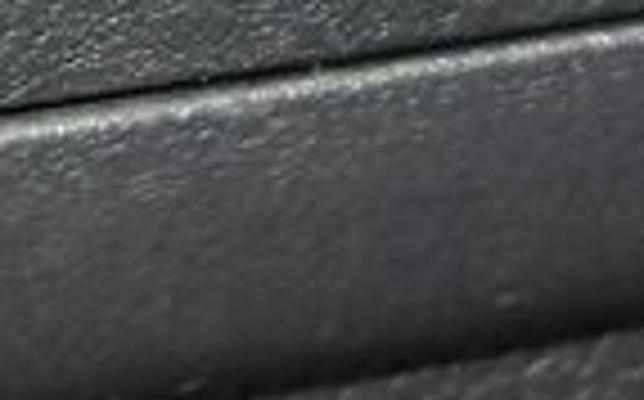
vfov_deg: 5.7
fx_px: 3594
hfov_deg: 10.2
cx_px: 387
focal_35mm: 205
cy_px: -1043
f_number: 3
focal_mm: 4.9
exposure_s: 1/30
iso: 100
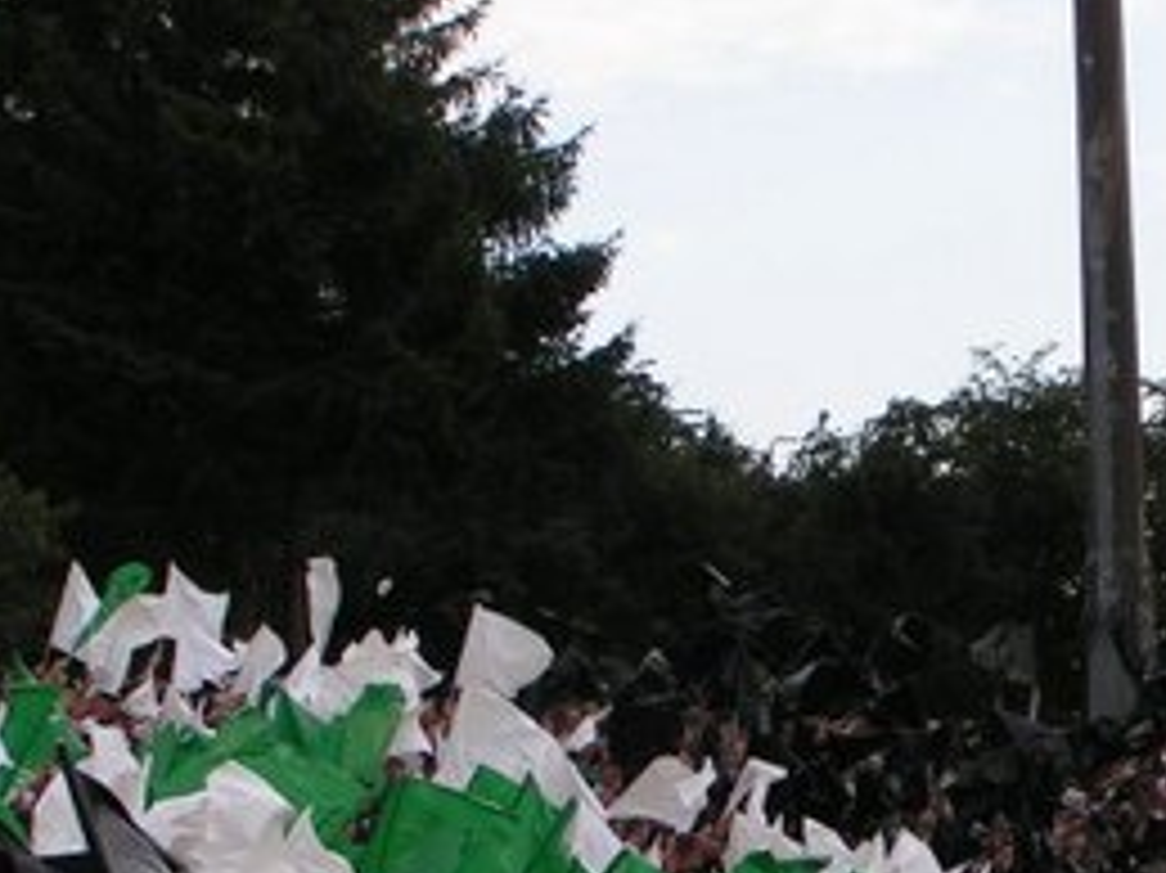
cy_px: 752
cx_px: 945
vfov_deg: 10.1
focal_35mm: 146
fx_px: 4916
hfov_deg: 13.5
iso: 50
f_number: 4.5
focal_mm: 9.7
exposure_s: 1/160
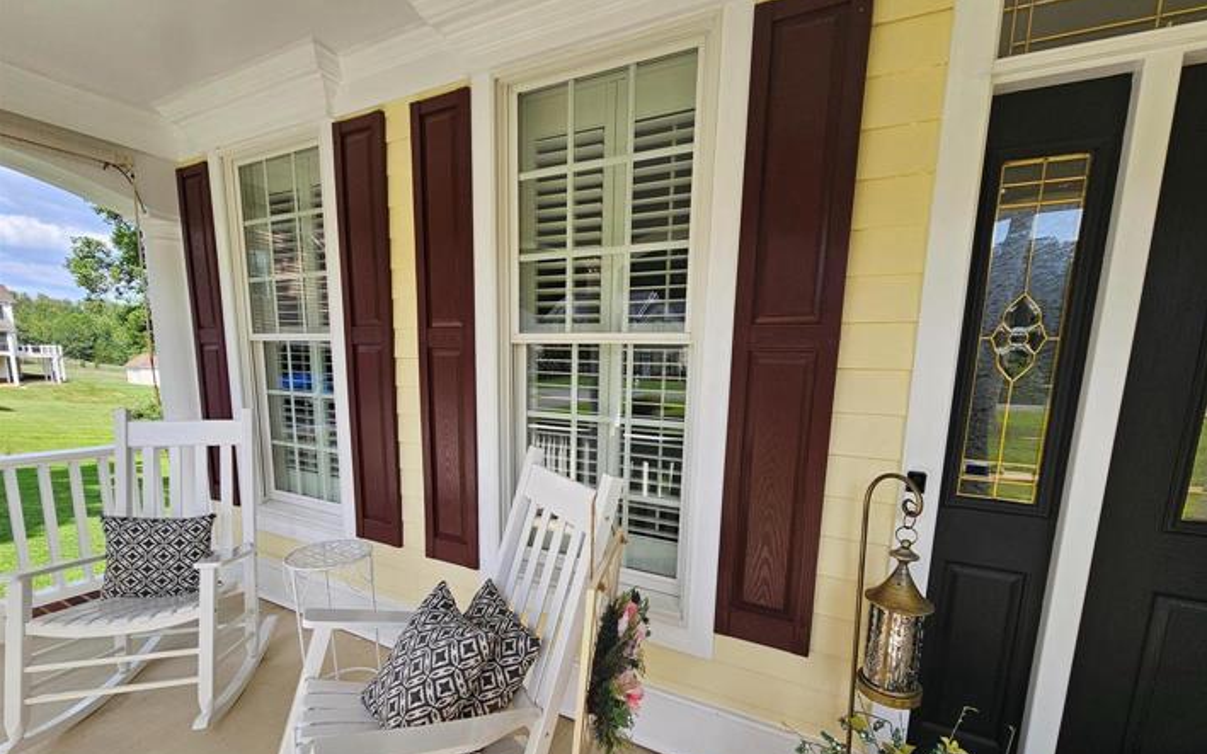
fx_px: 460
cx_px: 609
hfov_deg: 105.3
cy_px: 446
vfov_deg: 77.9
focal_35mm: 14
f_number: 2.2
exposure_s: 1/496
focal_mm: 2.2
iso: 50
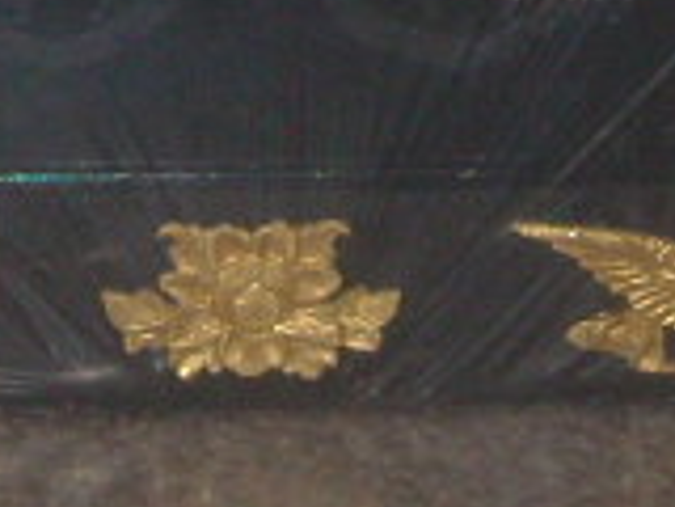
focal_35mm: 224
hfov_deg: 8.8
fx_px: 4368
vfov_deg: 6.5
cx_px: 249
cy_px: -304
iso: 200
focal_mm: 5.7
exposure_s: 1/60
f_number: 2.8
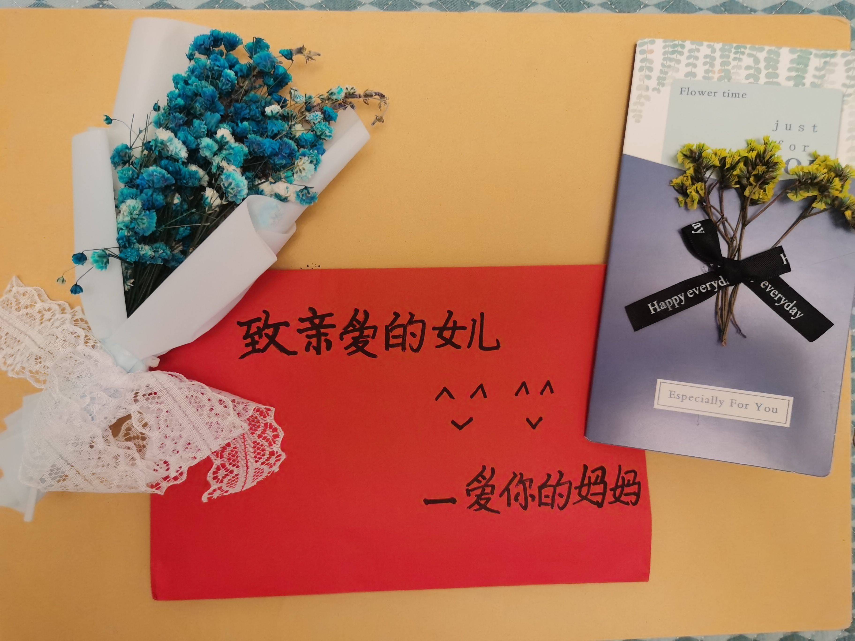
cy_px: 320
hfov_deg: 65.3
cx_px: 428
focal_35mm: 27
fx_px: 667
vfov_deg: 51.4
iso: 250
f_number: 1.8
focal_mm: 5.58
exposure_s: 1/33.3
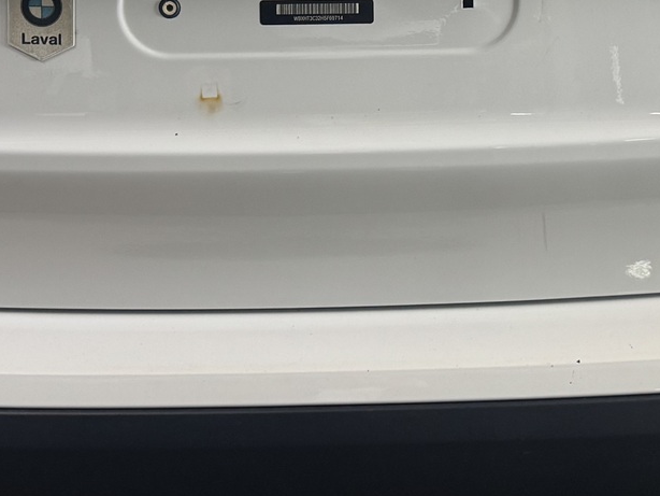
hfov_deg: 24.4
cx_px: 356
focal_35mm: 80
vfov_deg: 17.7
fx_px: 1526
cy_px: -69
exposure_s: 1/60
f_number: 1.78
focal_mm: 6.76
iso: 160
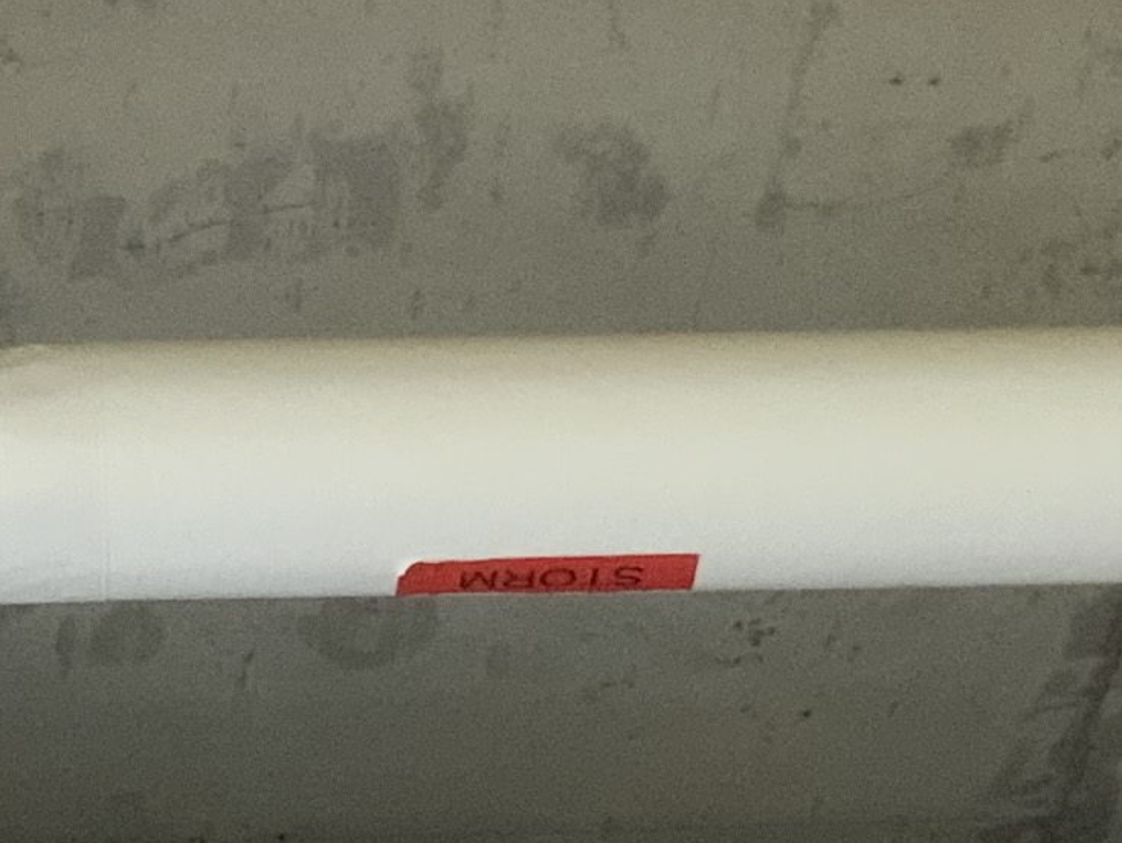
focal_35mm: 159
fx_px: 5156
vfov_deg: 8.5
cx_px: 24
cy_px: 2046
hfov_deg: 12.3
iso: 100
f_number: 1.8
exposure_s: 1/60
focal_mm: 3
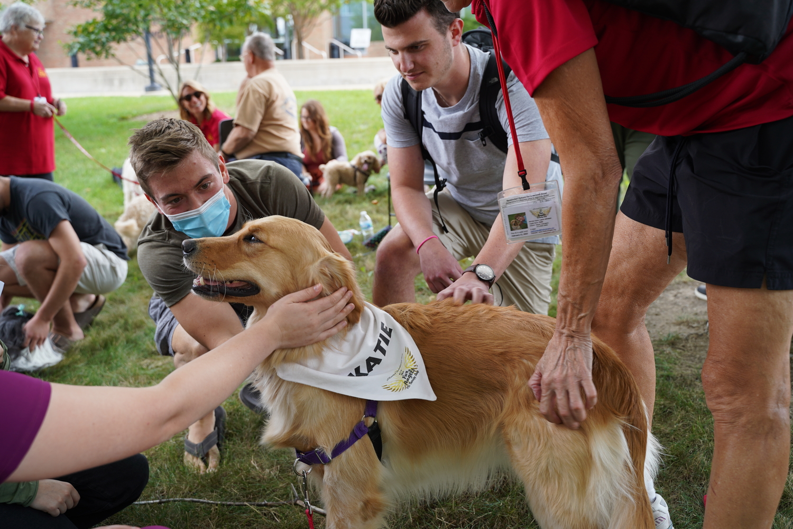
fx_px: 749
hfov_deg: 55.8
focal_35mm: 34
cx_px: 396
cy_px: 264
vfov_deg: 38.9
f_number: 4
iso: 200
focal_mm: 34
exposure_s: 1/160
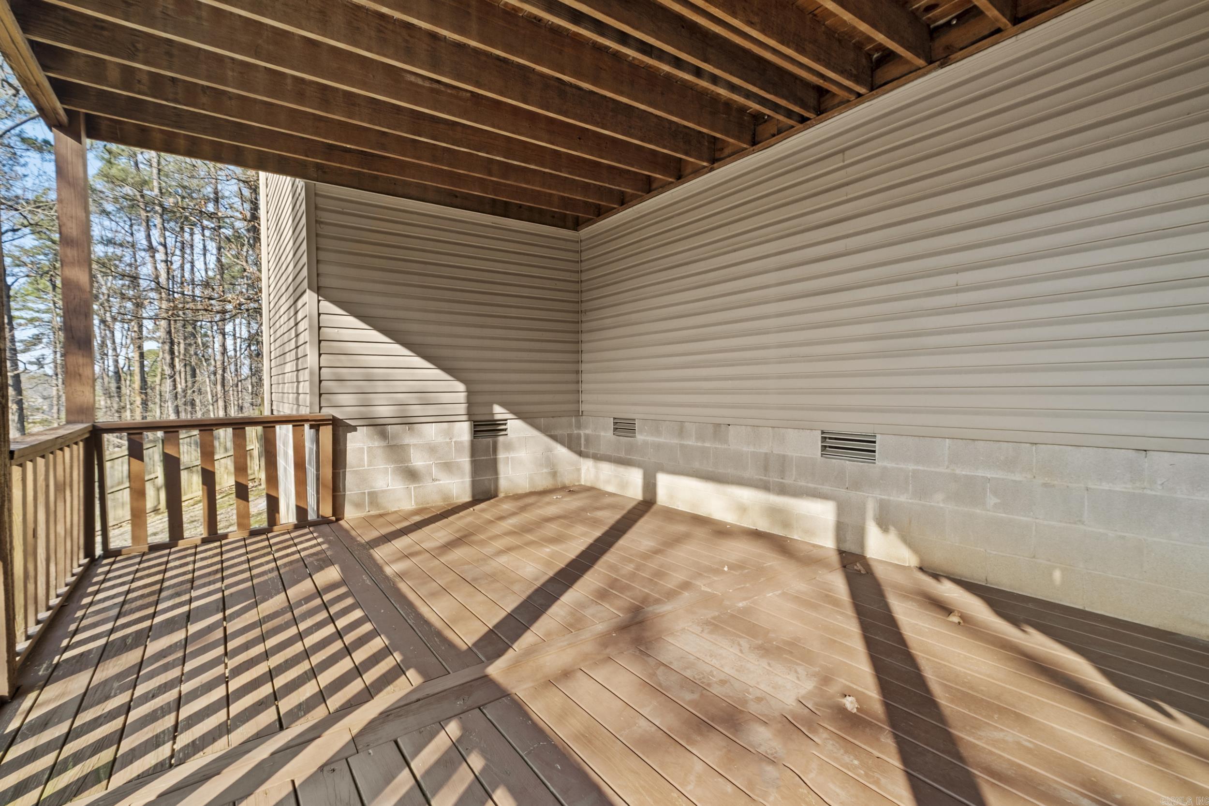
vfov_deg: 77.3
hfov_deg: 100.4
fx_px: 504
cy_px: 403
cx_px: 604
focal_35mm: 15
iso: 200
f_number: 7.1
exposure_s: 1/10
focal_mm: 10
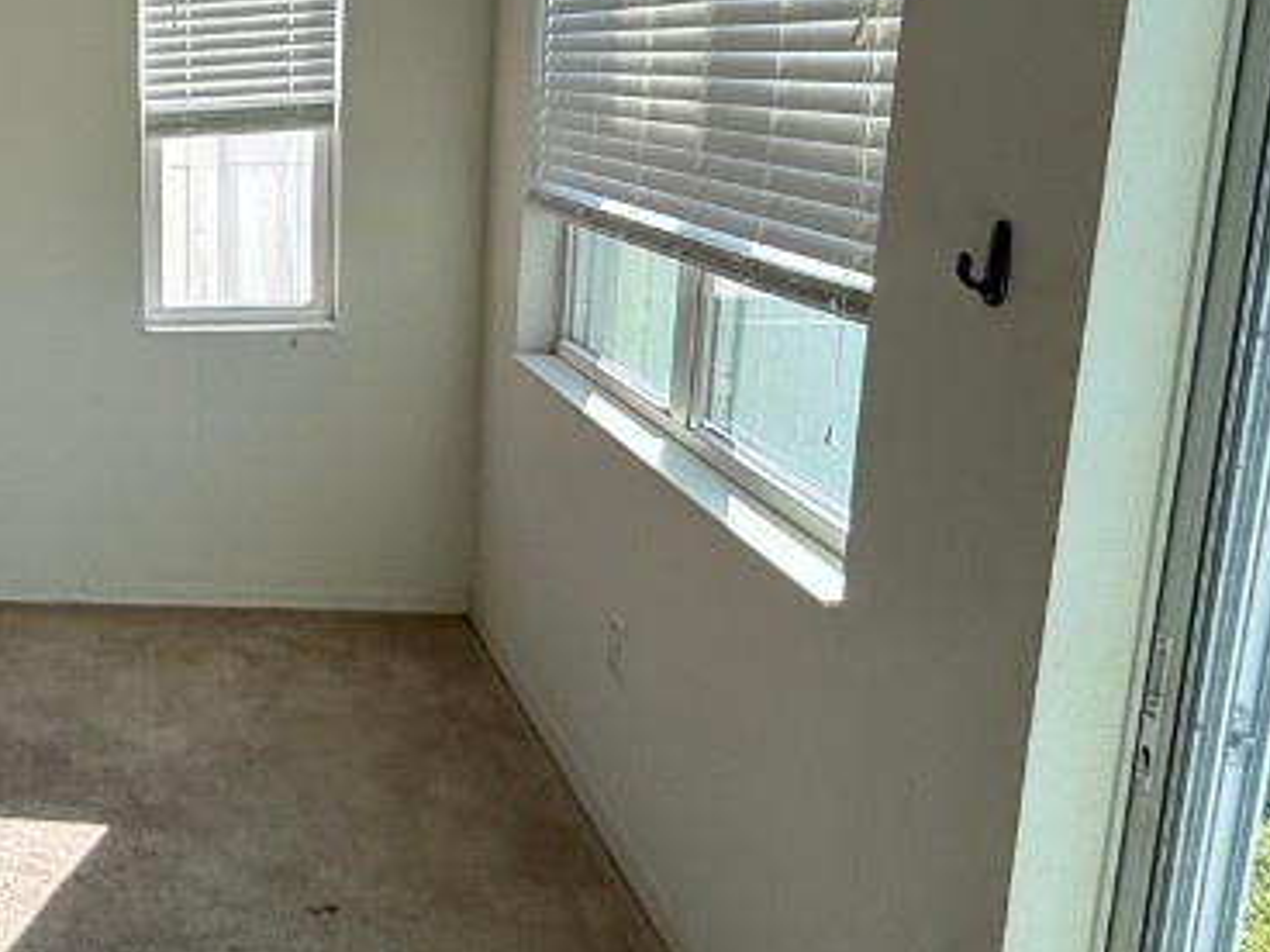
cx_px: -173
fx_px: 1431
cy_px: 359
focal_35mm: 39
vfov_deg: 36.6
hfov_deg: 38.4
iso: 64
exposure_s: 1/286
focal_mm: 2.22
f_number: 2.2
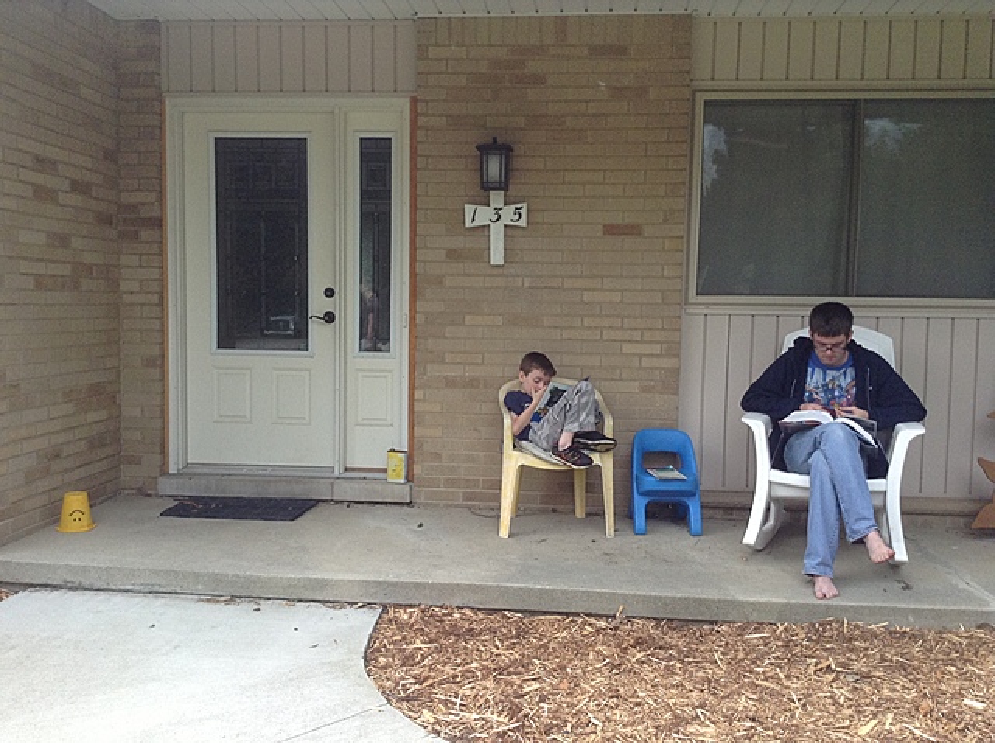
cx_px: 498
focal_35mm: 33
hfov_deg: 55.4
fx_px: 947
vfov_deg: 42.8
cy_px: 372
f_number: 2.4
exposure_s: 1/120
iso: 50
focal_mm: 3.3
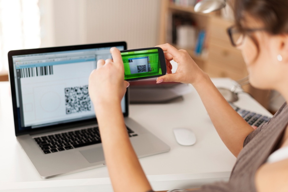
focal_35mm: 50
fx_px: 400
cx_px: 144
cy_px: 96
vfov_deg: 27.0
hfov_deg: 39.6
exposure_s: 1/100
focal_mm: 50
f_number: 2.2
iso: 100
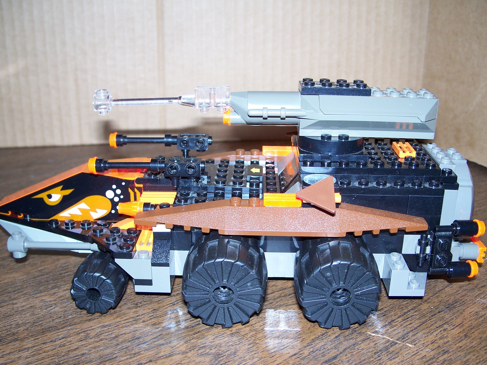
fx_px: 577
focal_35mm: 41
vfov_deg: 35.1
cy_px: 198
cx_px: 247
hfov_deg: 45.8
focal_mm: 7.8
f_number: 2.8
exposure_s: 1/60
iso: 80
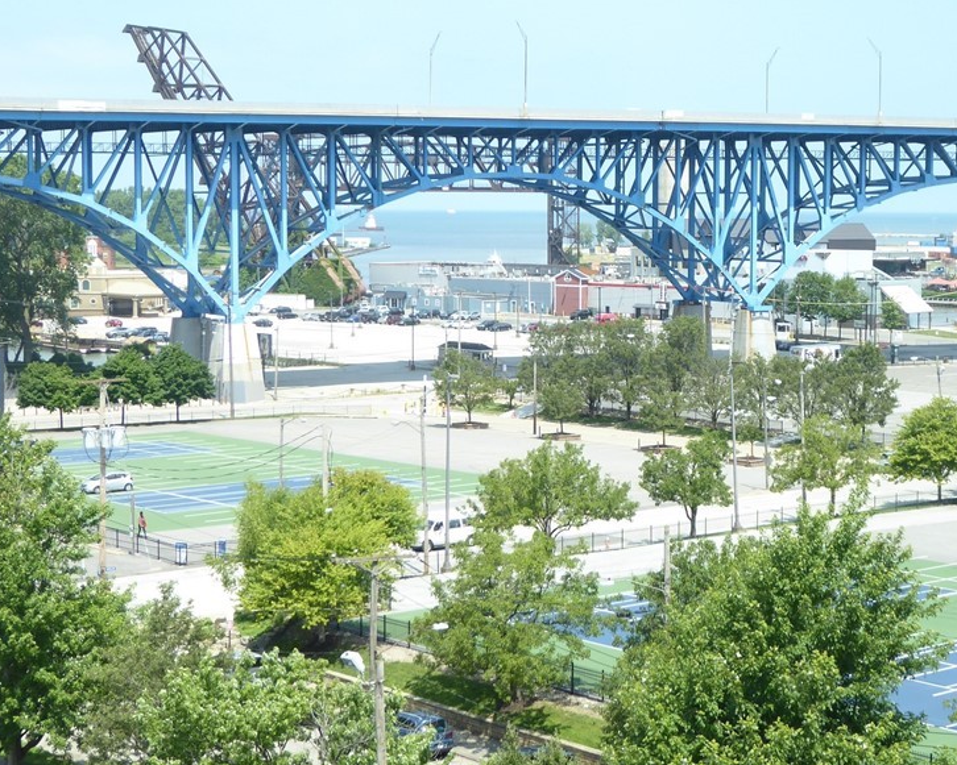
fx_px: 2068
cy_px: 377
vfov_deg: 21.0
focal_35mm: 73
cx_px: 612
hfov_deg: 26.0
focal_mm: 9
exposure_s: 1/200
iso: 80
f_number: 4.1
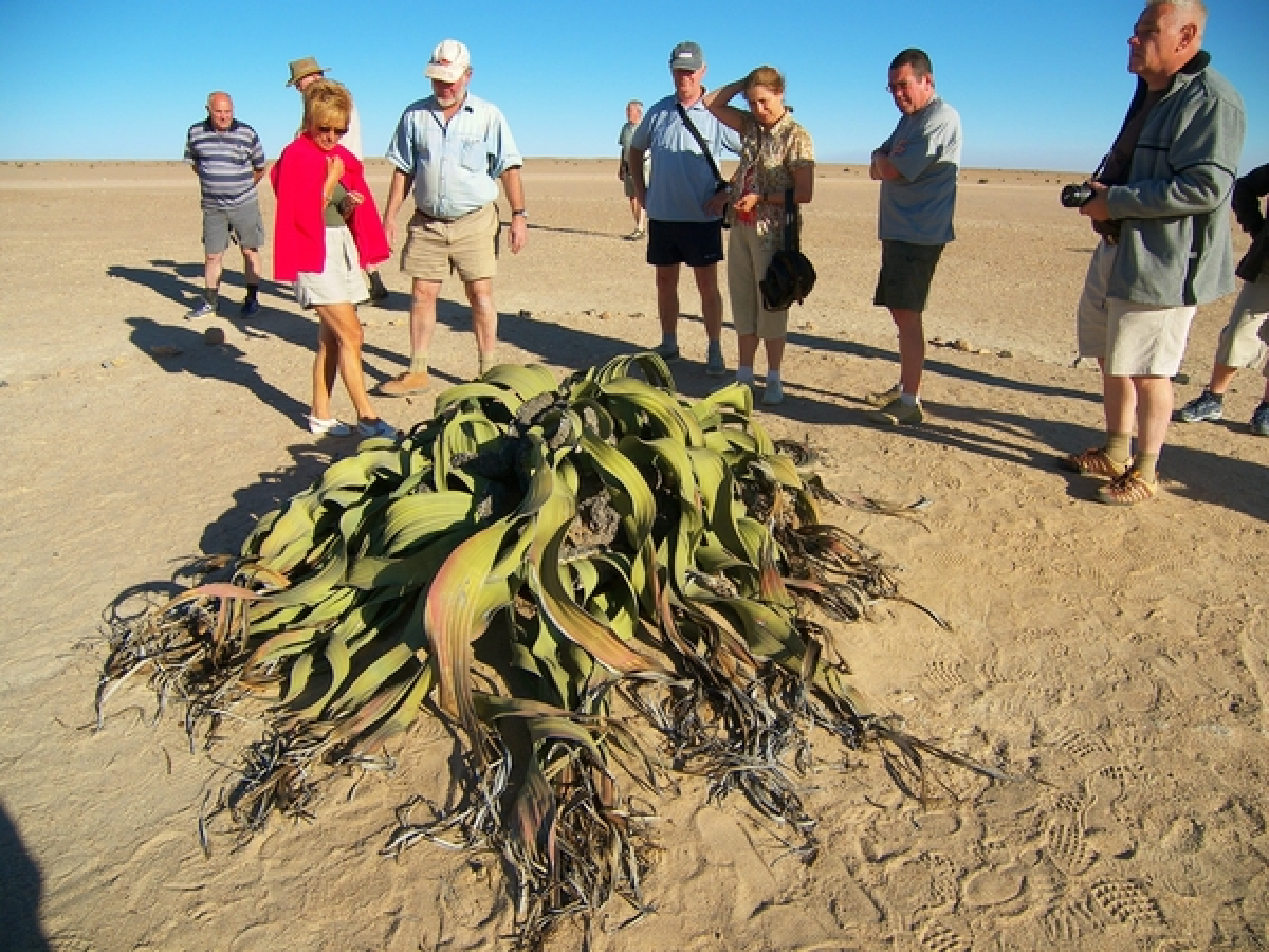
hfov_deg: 71.6
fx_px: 880
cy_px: 476
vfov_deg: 56.8
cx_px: 634
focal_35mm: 24
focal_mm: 5
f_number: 2.8
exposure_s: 1/1000
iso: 50
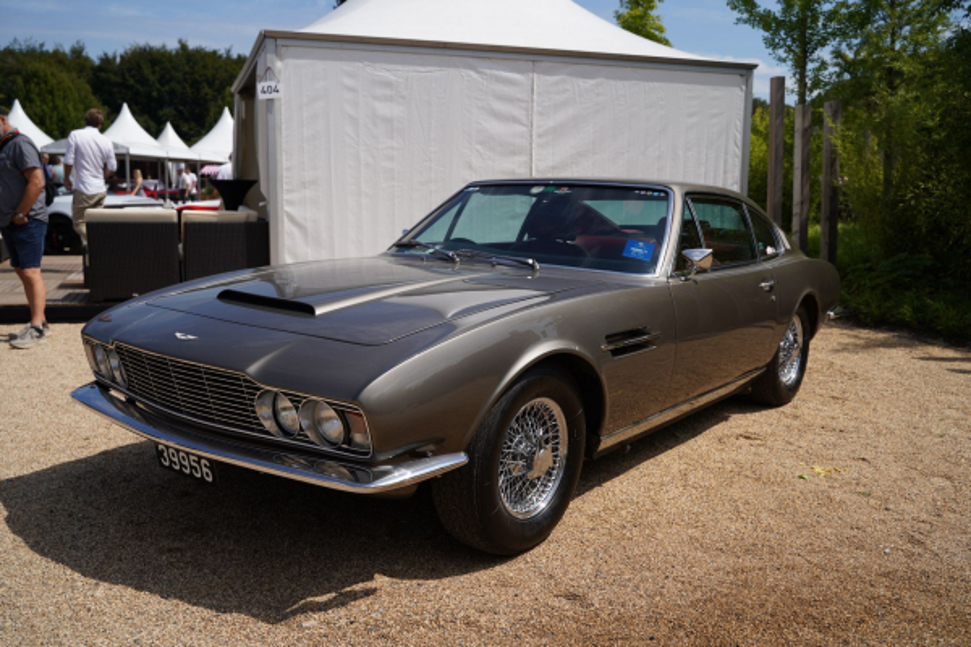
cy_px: 324
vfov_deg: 42.3
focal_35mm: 31
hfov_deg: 60.3
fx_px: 836
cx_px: 486
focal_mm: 31
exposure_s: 1/1250
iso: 100
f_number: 4.5
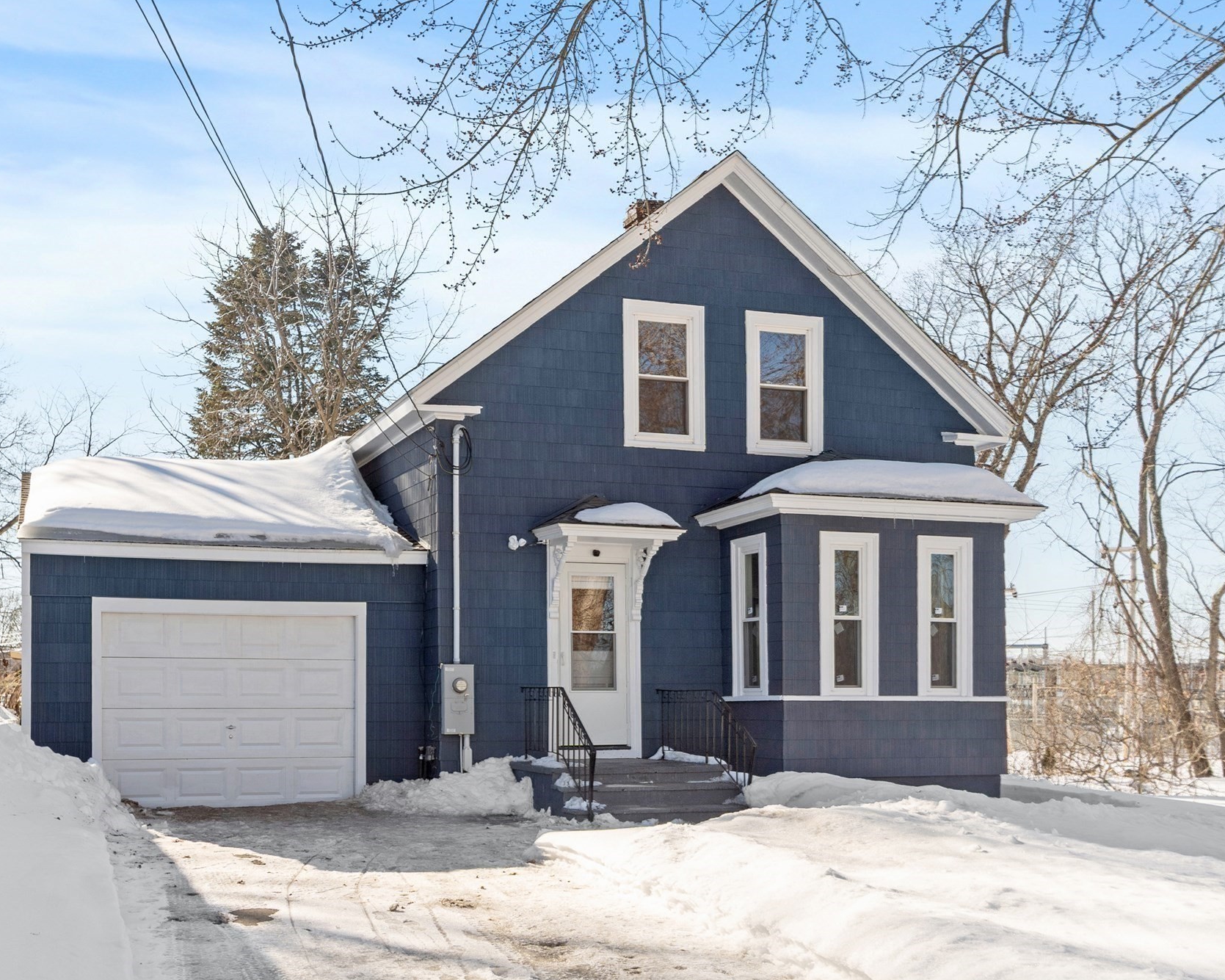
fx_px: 1378
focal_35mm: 38
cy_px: 500
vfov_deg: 39.2
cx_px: 488
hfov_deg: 47.7
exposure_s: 1/200
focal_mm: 22
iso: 100
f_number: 8
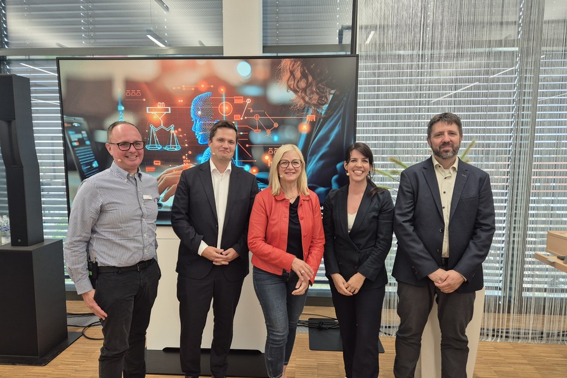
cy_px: 199
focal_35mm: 24
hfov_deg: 73.7
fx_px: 378
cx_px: 284
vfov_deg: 53.1
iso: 100
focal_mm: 5.4
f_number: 1.8
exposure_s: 1/100
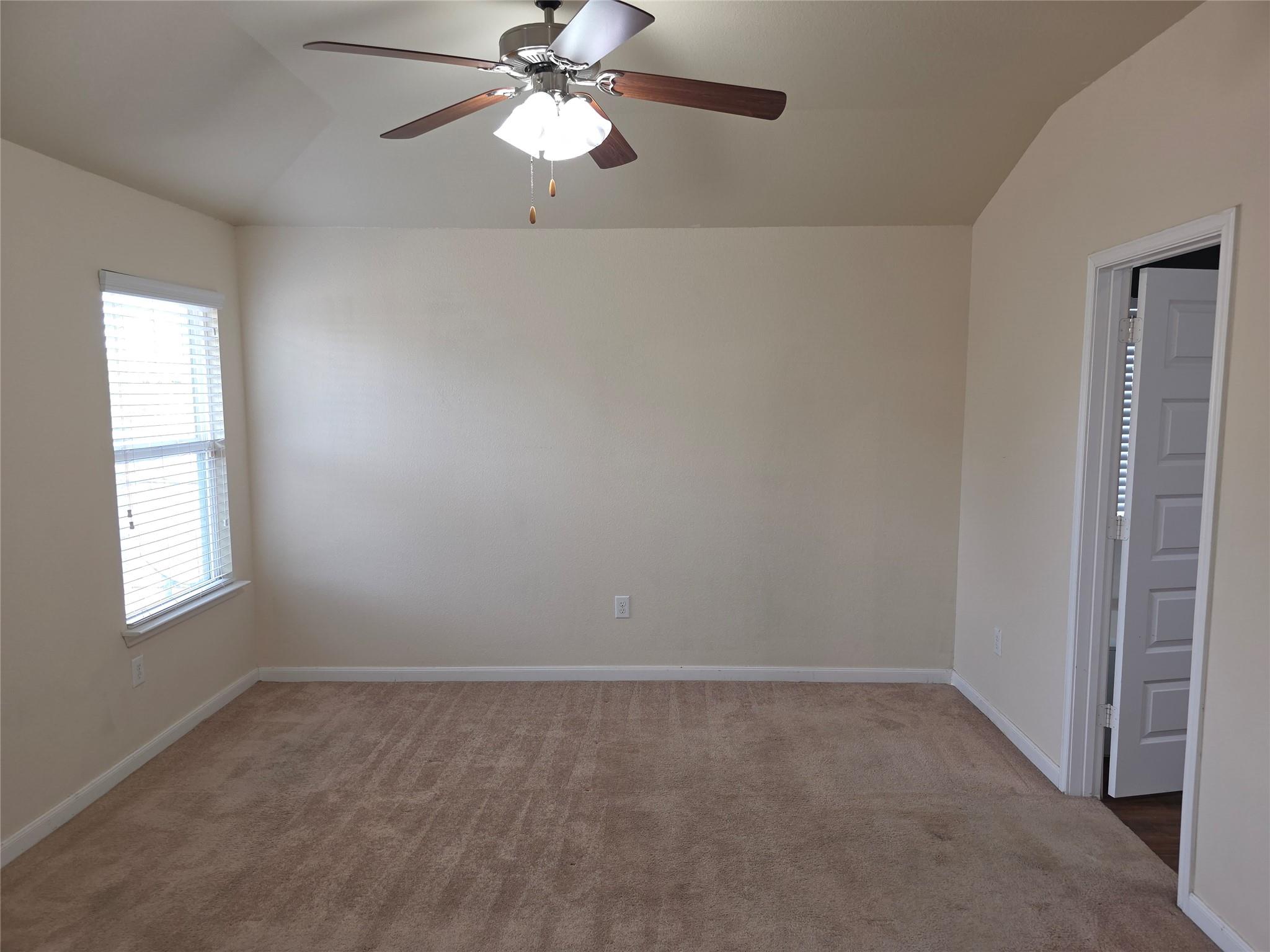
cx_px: 635
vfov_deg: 58.9
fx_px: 844
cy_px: 476
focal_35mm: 23
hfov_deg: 73.9
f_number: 1.7
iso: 64
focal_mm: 6.3
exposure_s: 1/60
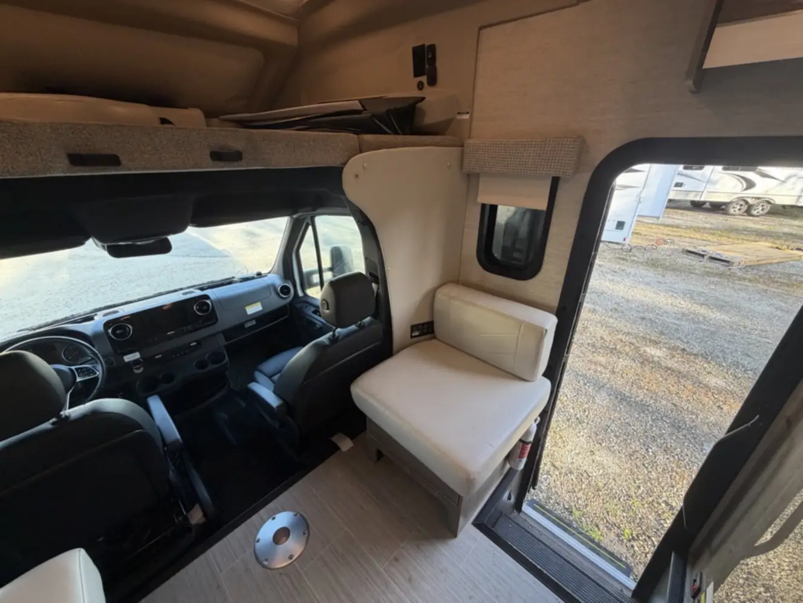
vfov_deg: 85.7
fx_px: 325
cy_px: 302
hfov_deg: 102.1
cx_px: 402
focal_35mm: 14
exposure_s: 1/121
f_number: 2.2
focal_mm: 2.22
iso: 100
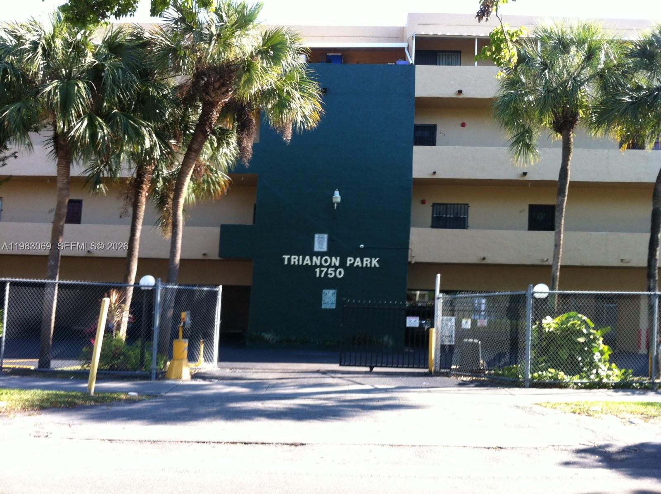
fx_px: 668
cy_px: 247
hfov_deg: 52.7
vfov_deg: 40.6
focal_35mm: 35
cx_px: 330
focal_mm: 3.85
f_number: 2.8
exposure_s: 1/192
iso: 80
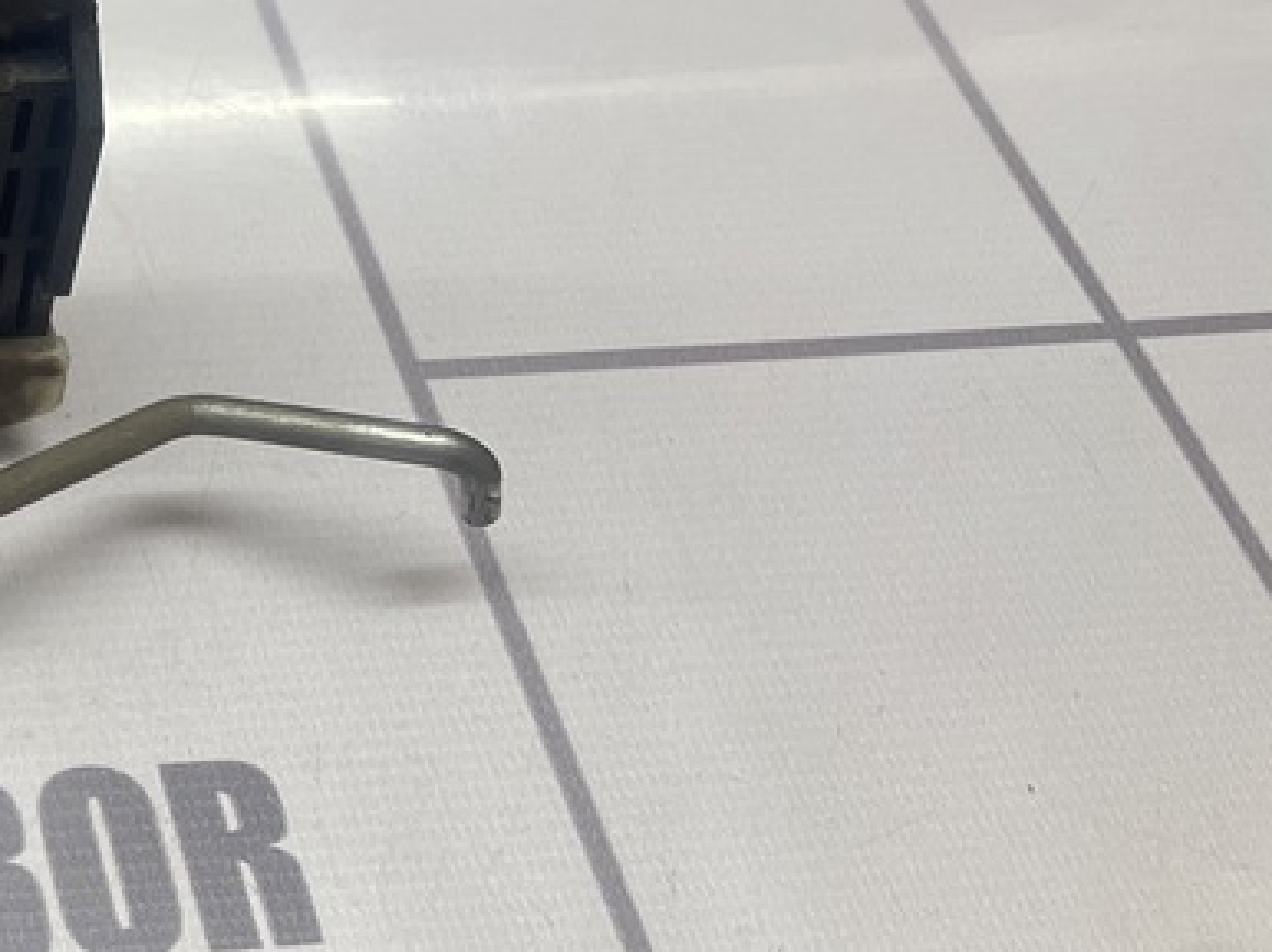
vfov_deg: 20.6
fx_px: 2534
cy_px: -10
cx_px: -395
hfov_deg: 24.5
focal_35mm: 69
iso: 100
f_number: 1.6
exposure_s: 1/100
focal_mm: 4.2
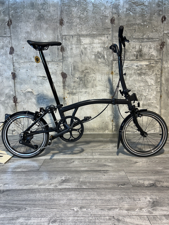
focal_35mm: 26
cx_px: 84
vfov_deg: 67.3
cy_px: 112
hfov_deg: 53.1
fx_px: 169
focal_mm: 5.7
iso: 80
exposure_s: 1/100
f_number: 1.5
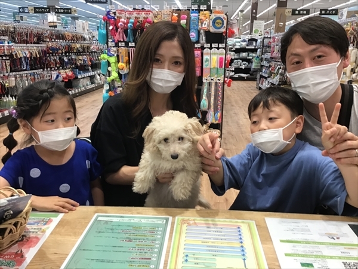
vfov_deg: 45.4
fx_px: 321
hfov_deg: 58.4
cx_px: 179
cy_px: 134
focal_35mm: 31
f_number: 2.4
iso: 50
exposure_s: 1/30
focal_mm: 3.3
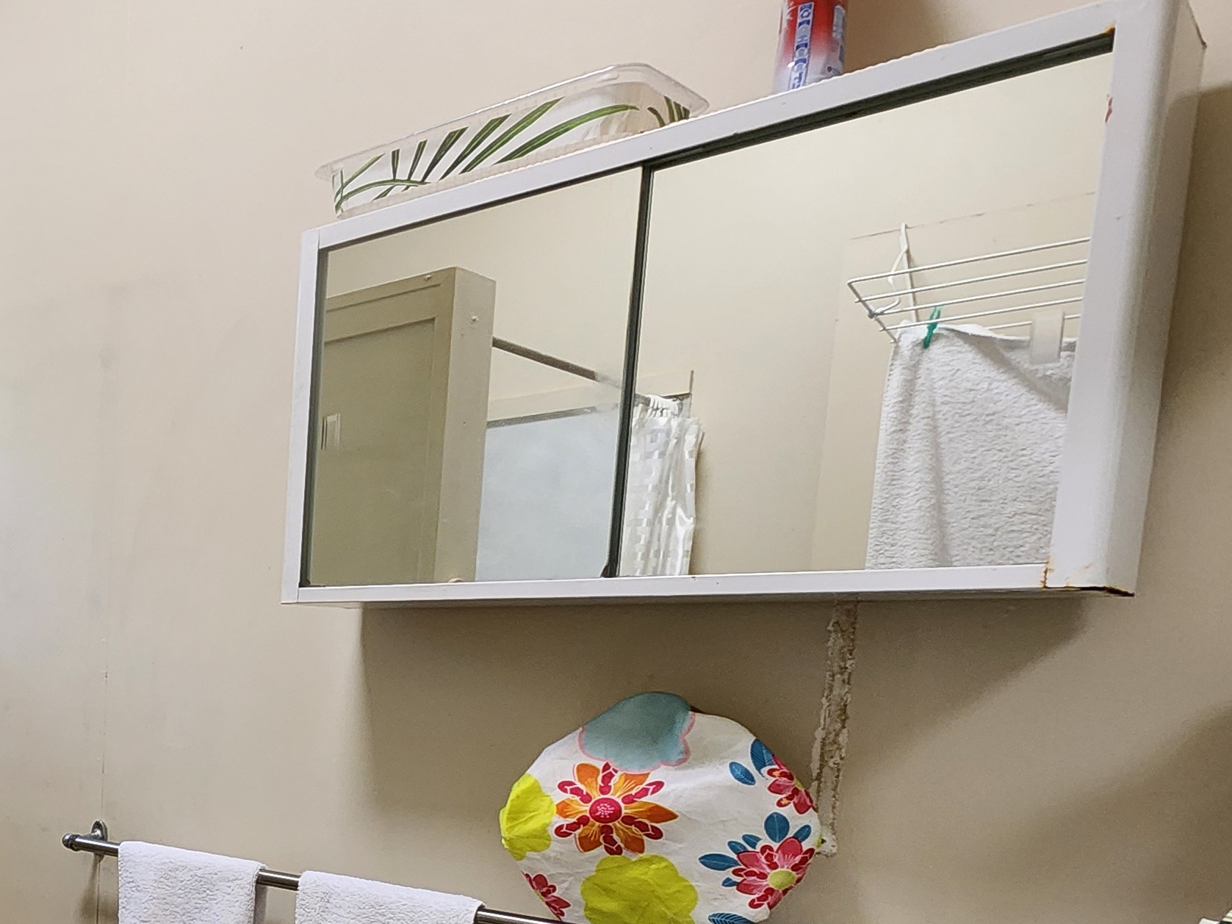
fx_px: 1103
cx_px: -173
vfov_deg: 42.9
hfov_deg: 42.9
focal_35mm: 31
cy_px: 770
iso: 320
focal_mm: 2.2
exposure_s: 1/50
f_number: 2.2
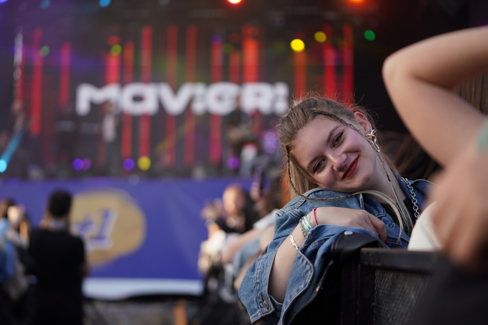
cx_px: 244
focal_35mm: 70
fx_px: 949
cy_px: 162
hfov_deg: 28.8
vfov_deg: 19.5
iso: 100
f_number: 2.8
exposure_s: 1/500
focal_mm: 70
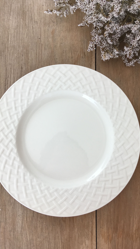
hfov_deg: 36.6
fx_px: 211
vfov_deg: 61.0
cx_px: 77
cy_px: 126
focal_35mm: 32
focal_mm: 4.15
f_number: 2.2
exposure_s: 1/50
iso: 25
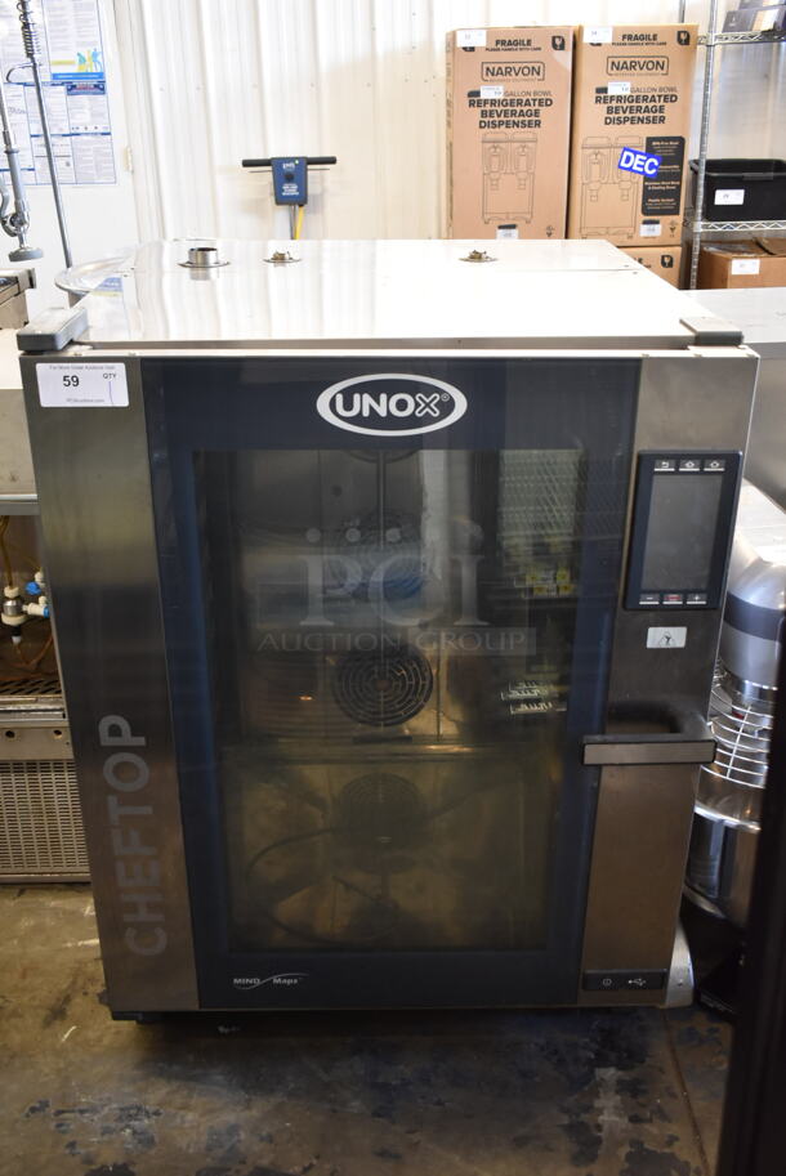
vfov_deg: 57.2
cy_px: 588
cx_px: 393
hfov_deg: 40.0
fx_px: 1079
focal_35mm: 33
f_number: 3.8
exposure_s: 1/40
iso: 900
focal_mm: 22
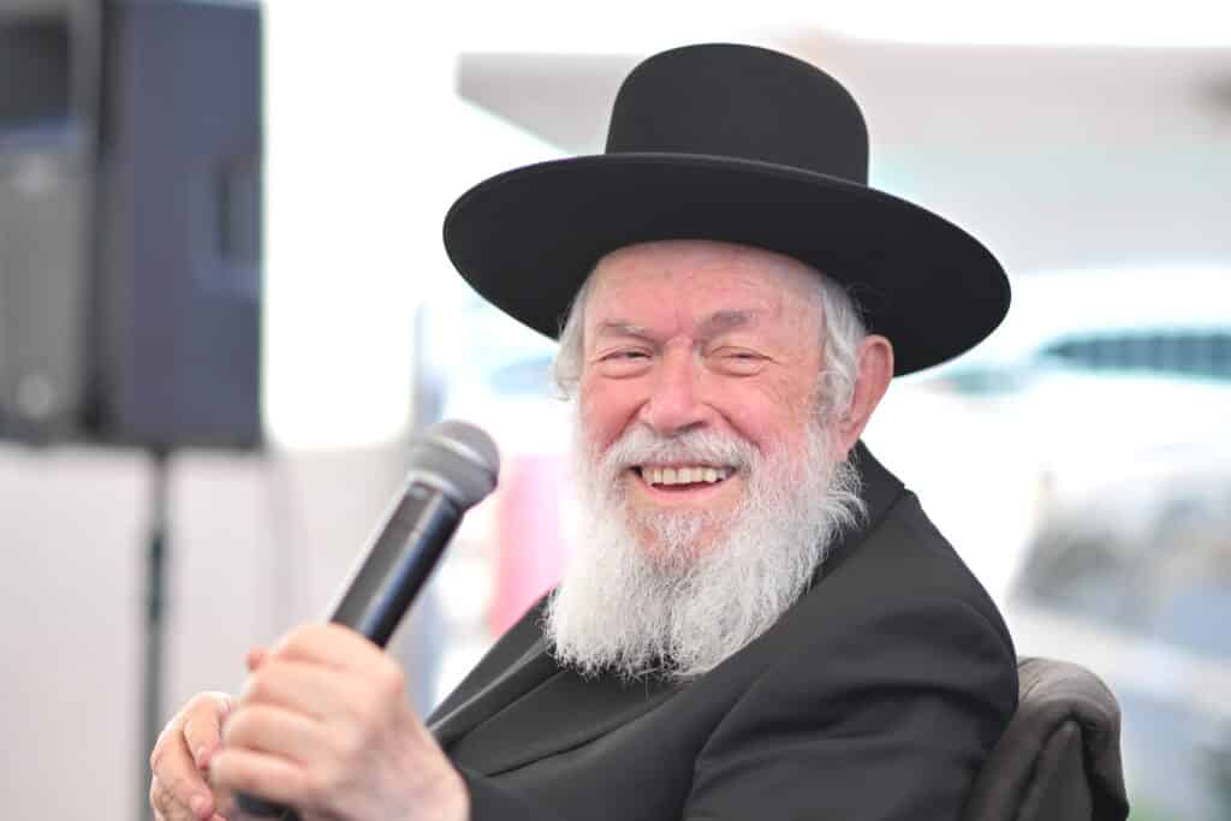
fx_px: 4343
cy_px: 410
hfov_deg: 16.1
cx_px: 616
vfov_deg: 10.8
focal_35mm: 127
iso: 64
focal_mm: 85
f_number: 1.8
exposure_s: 1/640
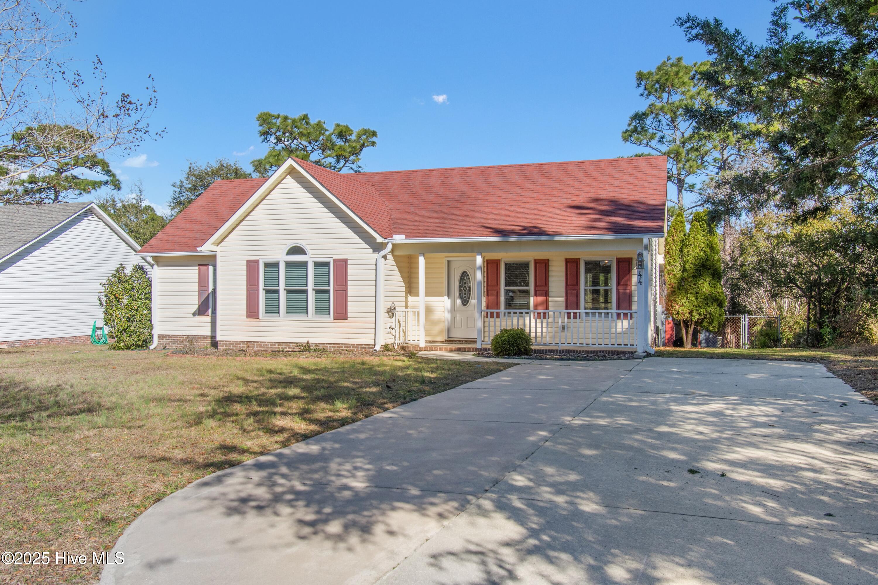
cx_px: 439
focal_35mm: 30
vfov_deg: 43.6
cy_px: 292
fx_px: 732
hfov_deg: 61.9
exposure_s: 1/320
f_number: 9
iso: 100
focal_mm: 20
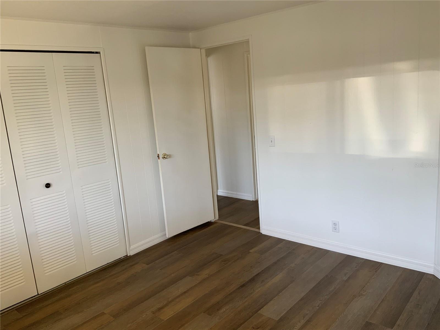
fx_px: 369
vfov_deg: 48.2
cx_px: 220
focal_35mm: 29
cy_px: 165
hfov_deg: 61.7
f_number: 1.8
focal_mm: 3
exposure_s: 1/60
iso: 40
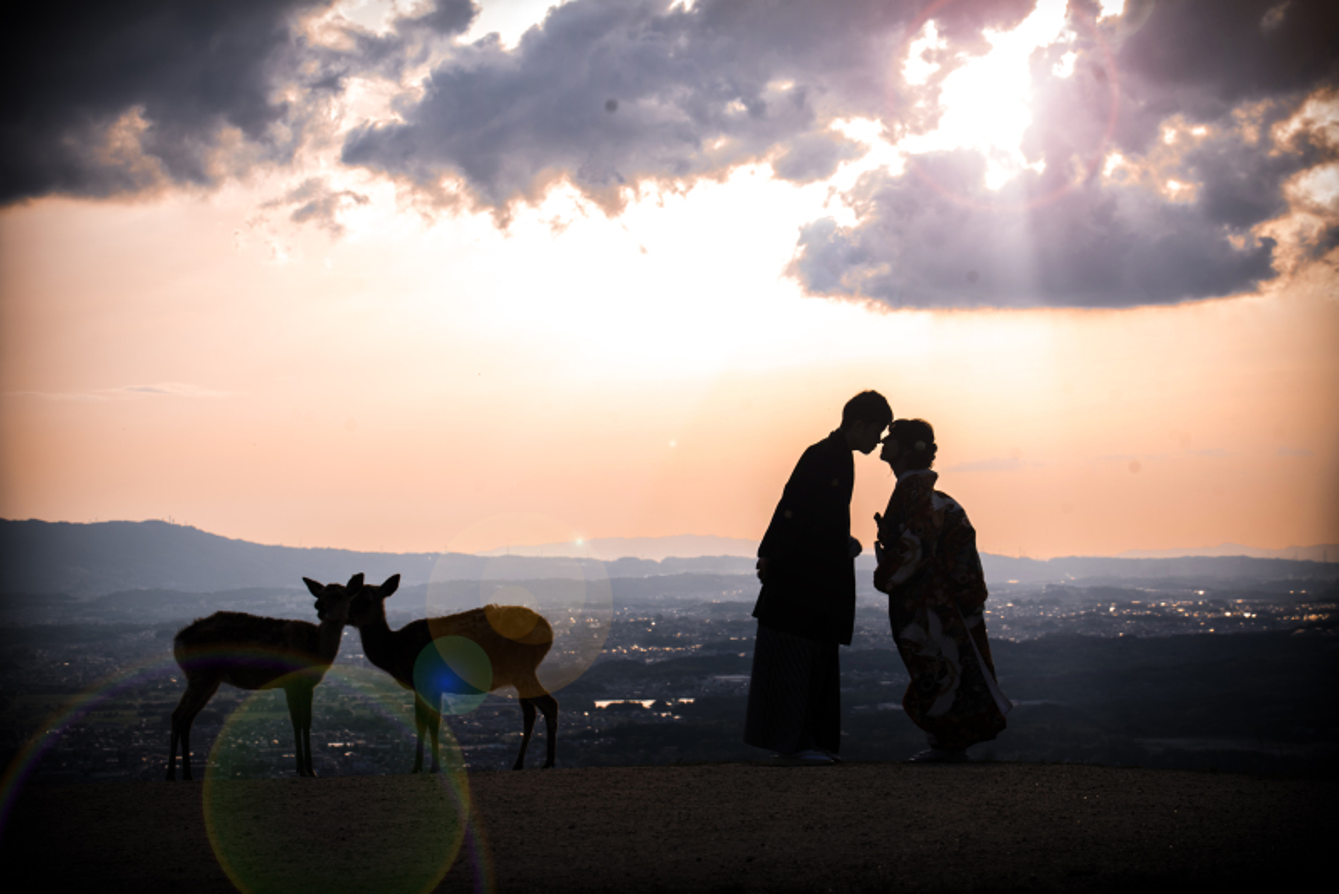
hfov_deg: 26.0
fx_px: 2902
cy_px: 447
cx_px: 670
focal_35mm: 78
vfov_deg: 17.5
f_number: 8
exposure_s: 1/200
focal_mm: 78
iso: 50
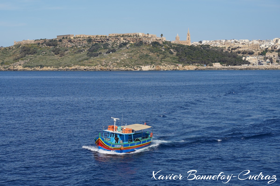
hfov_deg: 27.0
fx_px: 583
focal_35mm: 75
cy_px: 93
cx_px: 140
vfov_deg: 18.2
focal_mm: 75
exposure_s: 1/500
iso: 100
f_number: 7.1
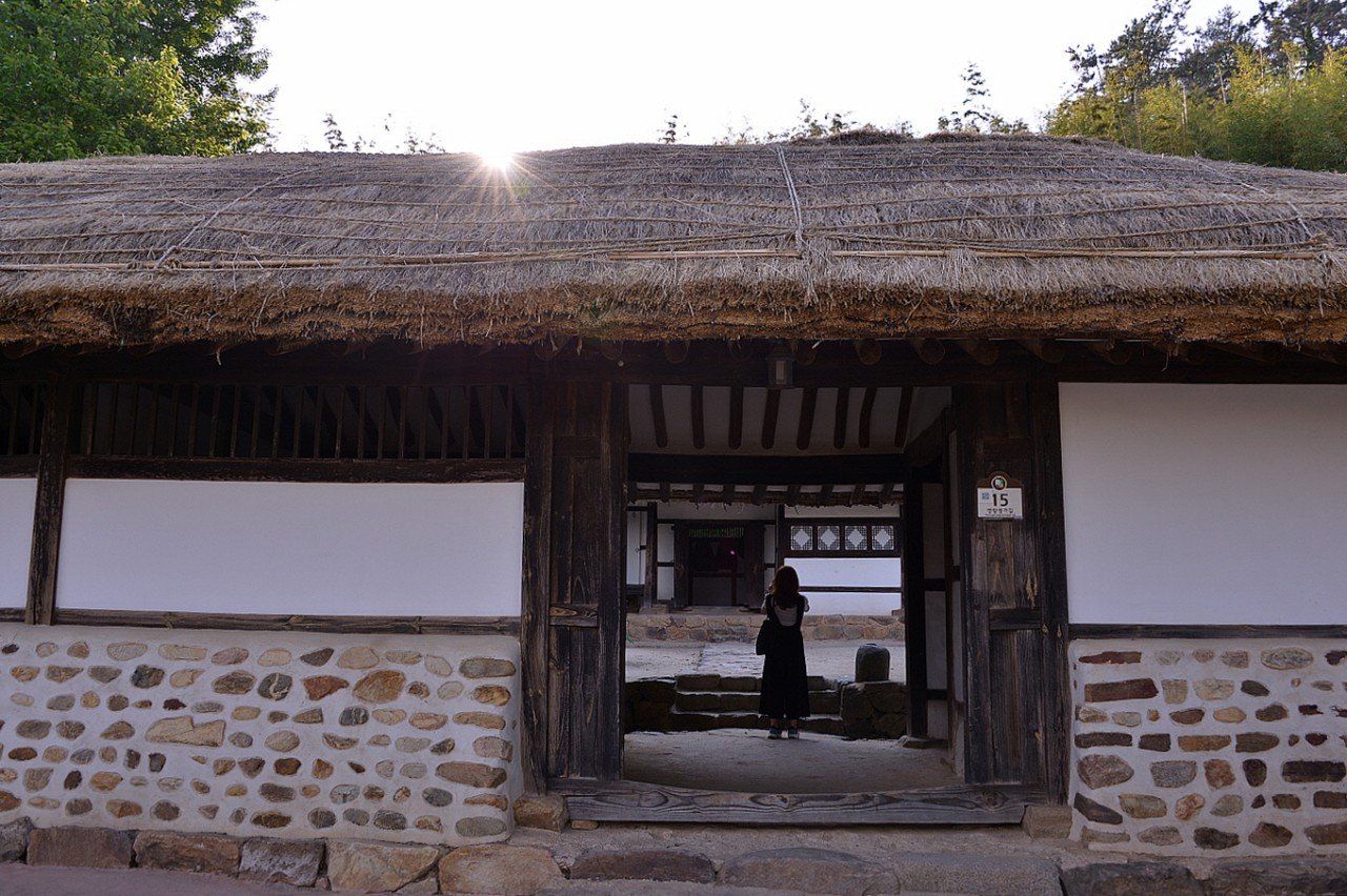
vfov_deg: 41.1
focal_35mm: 32
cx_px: 674
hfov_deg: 58.7
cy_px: 448
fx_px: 1197
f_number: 8
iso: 100
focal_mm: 32
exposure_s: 1/100
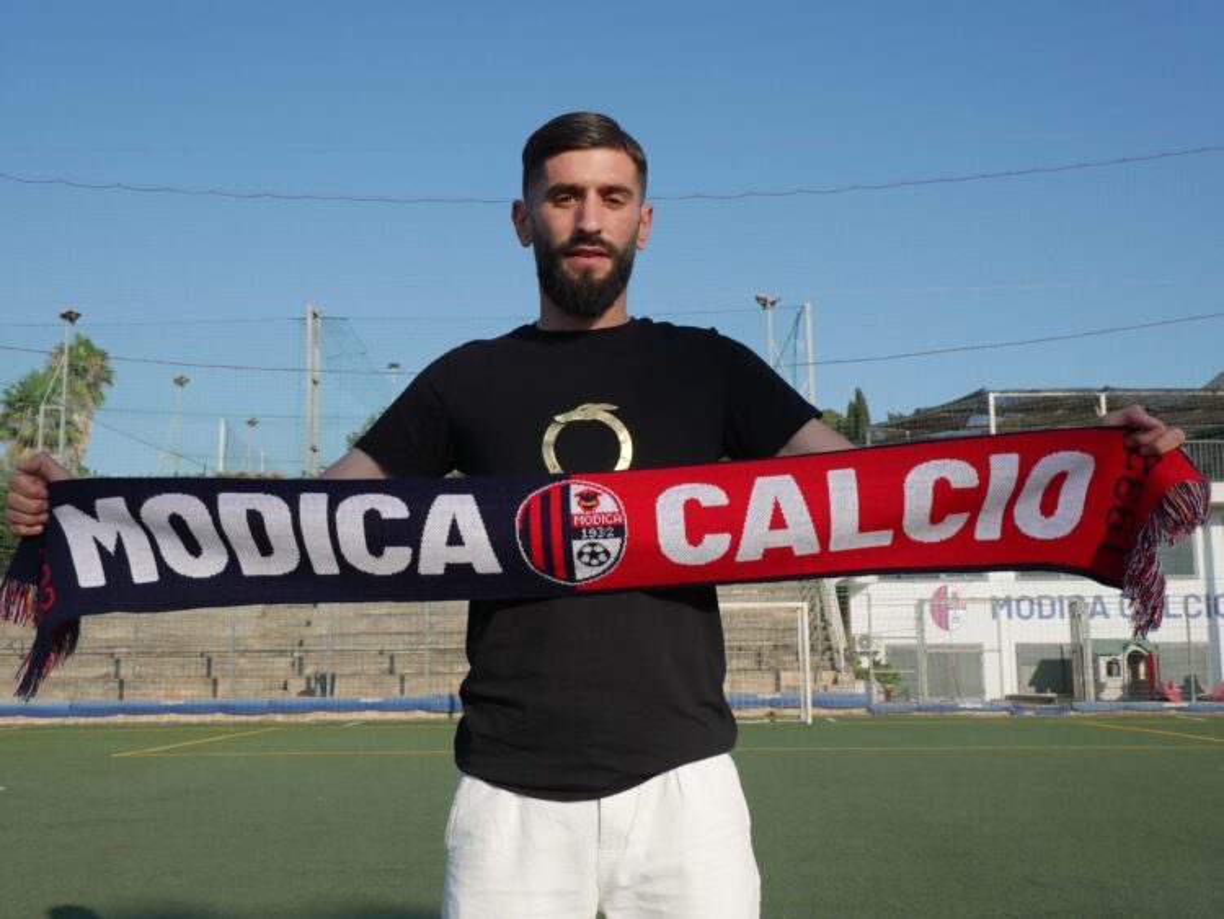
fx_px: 1203
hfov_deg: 53.9
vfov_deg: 41.8
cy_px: 460
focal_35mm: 34
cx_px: 612
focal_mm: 17
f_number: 8
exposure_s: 1/400
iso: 200
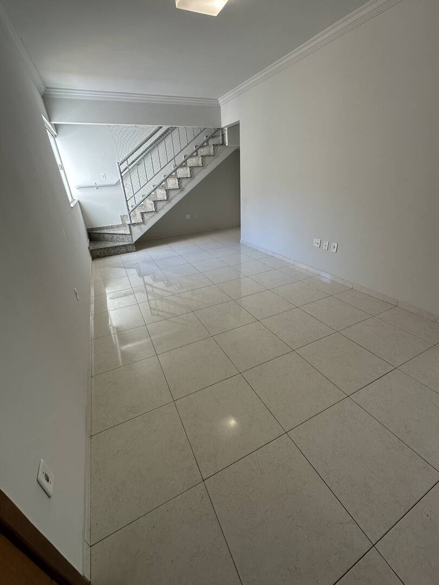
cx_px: 220
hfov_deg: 85.7
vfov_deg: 102.1
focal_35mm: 14
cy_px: 292
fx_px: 237
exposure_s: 1/120
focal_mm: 2.22
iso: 80
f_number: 2.2
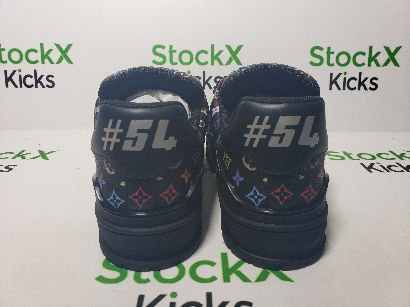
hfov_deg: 67.3
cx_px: 205
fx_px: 308
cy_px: 154
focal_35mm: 26
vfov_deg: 53.1
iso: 50
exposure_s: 1/131
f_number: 2.4
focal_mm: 4.3
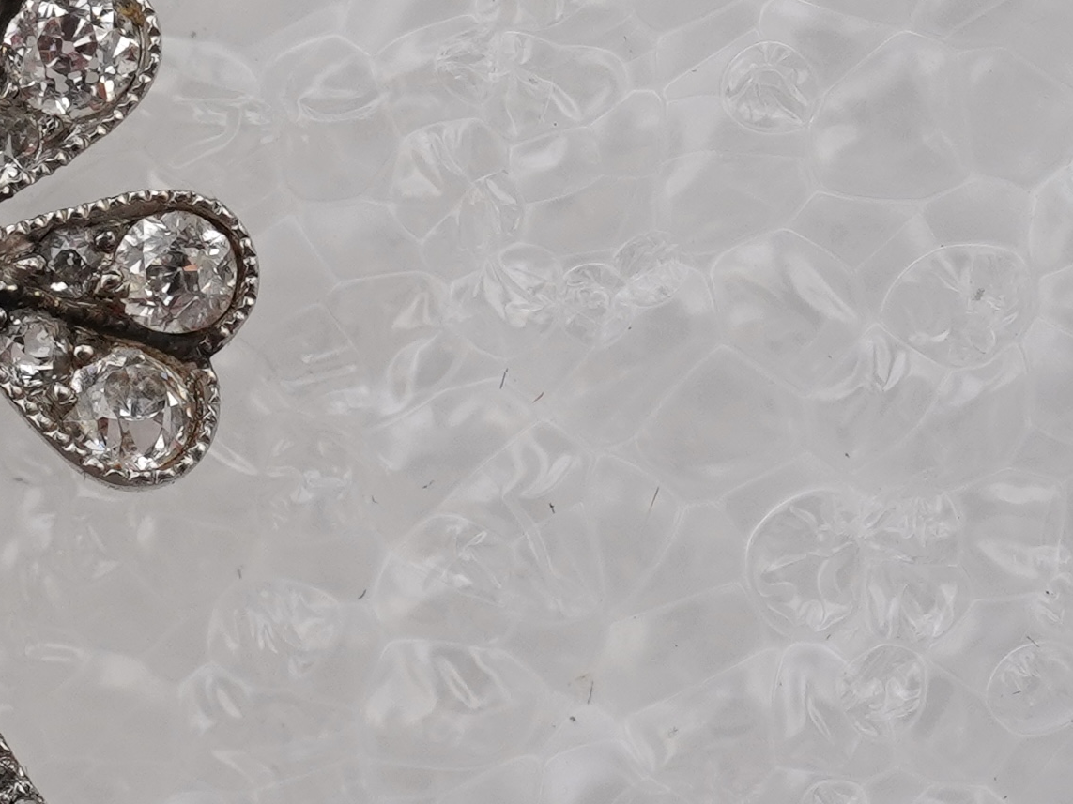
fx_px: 4618
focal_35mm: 149
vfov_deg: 10.0
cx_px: -58
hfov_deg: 13.0
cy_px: 489
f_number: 20
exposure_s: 1/125
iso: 500
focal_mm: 30
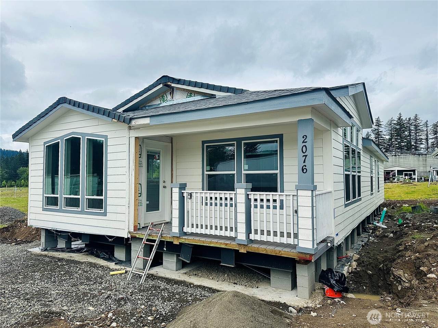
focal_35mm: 24
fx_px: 304
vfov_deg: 56.8
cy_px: 164
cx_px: 219
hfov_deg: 71.6
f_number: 1.78
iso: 80
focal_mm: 6.86
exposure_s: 1/7042
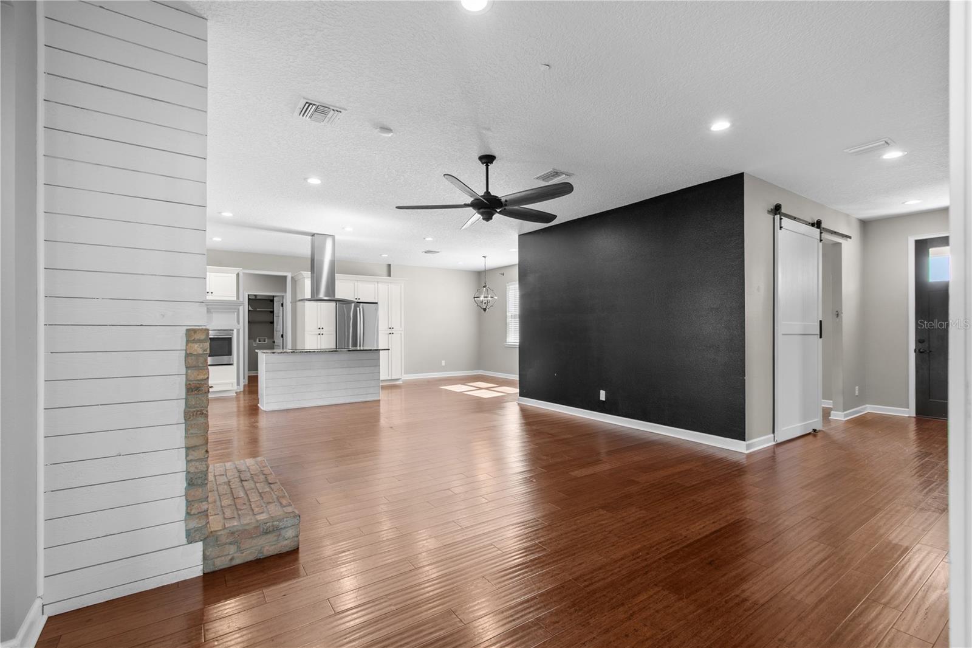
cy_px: 324
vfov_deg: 77.3
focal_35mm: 15
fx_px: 405
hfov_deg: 100.4
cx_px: 486
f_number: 7.1
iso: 100
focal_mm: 10
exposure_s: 1
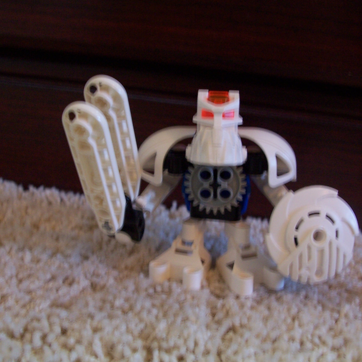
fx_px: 497
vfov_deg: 40.0
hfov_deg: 40.0
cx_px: 193
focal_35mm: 42
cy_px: 181
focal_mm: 6
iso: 140
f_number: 2.8
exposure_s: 1/8
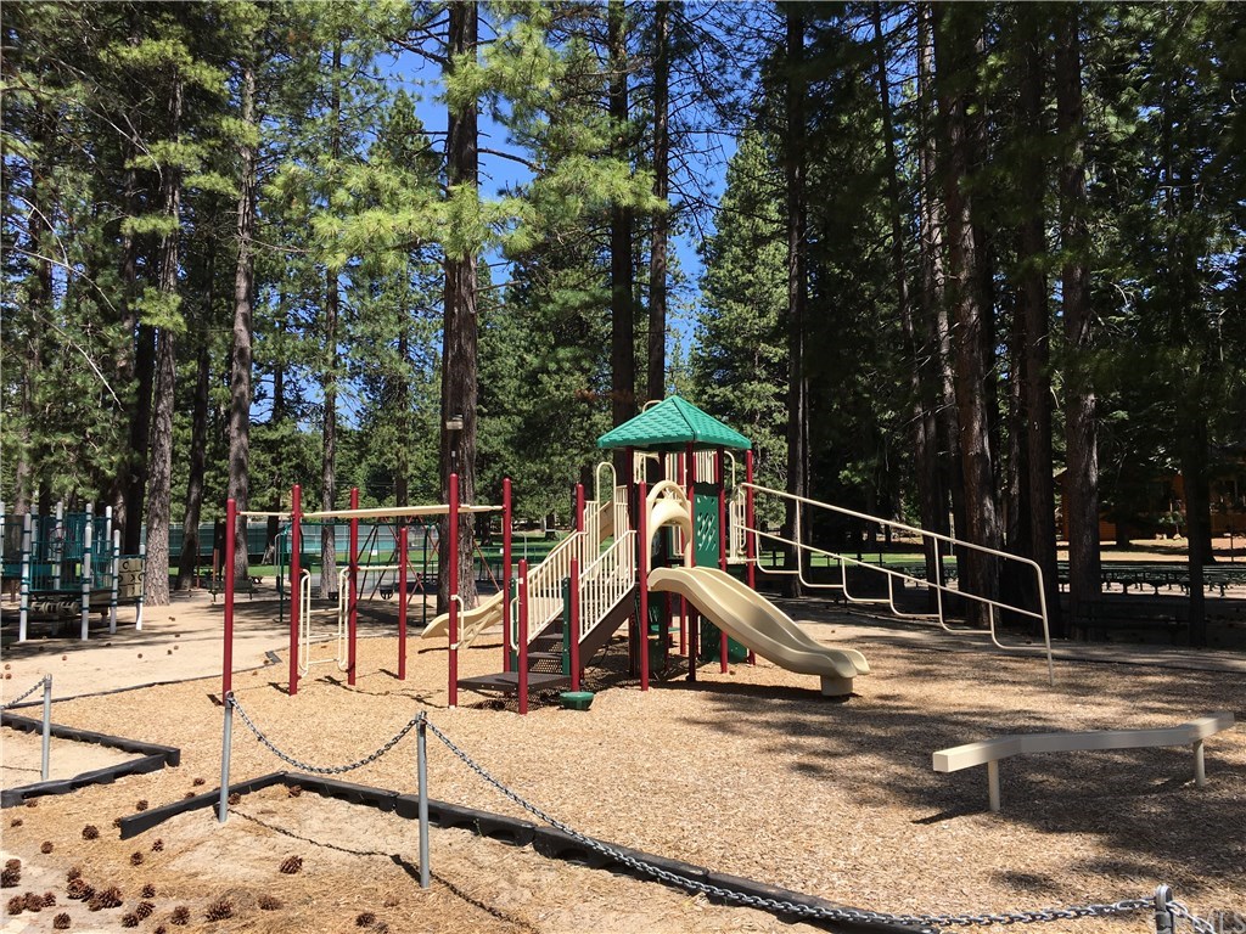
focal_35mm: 29
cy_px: 467
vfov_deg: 48.2
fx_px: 1044
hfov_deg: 61.7
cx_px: 623
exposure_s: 1/950
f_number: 2.2
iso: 25
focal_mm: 4.15
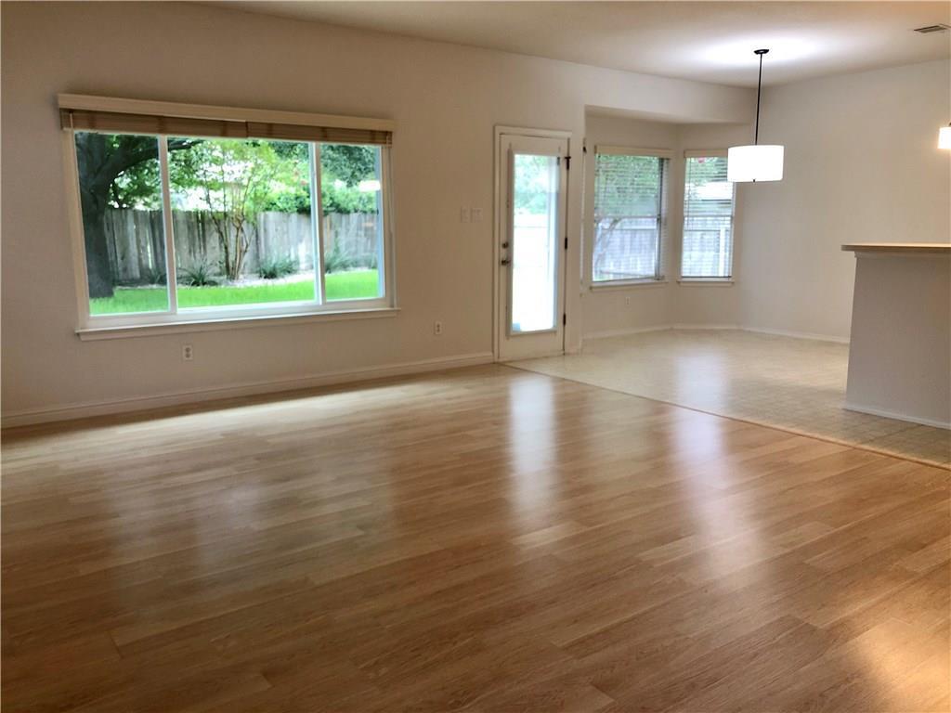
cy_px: 356
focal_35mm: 28
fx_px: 769
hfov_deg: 63.4
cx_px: 476
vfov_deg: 49.7
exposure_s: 1/15
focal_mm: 4
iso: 40
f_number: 1.8
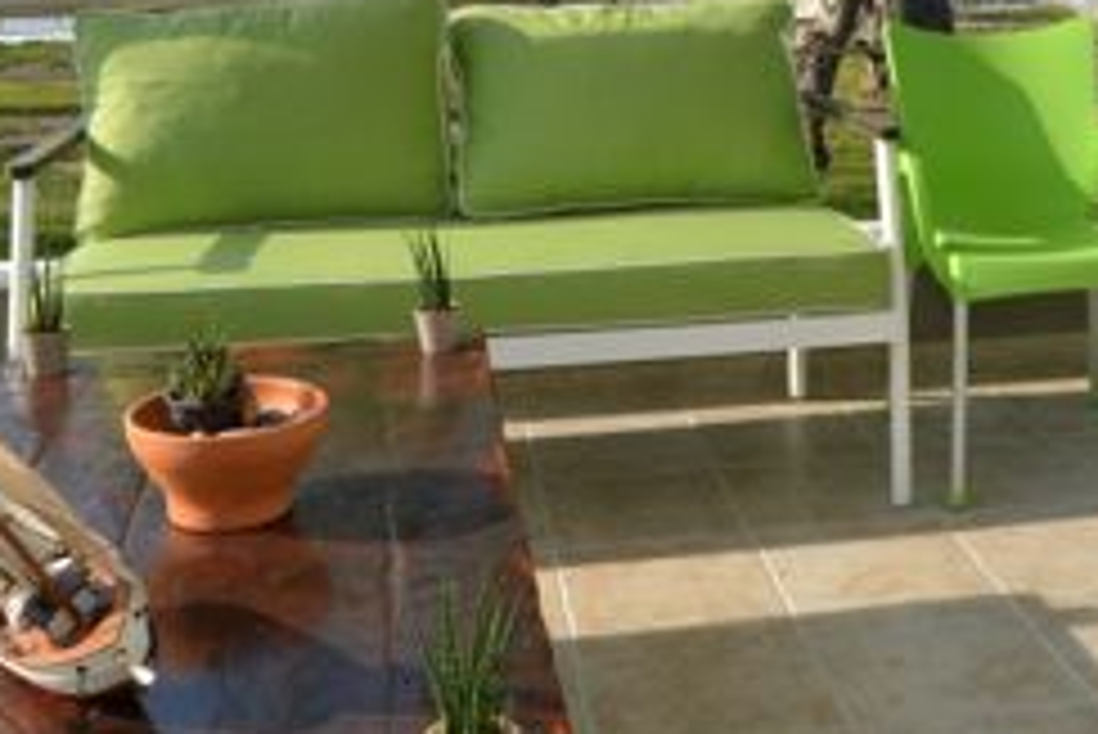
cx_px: 691
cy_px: -95
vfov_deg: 24.1
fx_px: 1587
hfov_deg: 37.9
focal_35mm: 52
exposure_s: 1/200
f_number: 10
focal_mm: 18
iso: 125
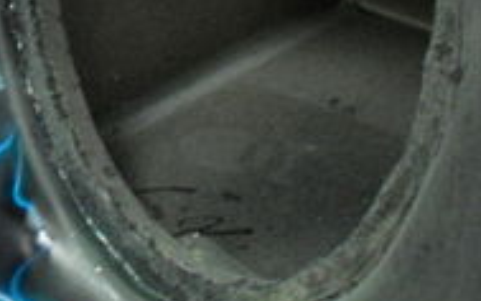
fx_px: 1691
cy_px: -130
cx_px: -150
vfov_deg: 9.9
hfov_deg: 15.4
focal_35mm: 129
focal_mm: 6.3
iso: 800
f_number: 3.1
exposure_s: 1/40
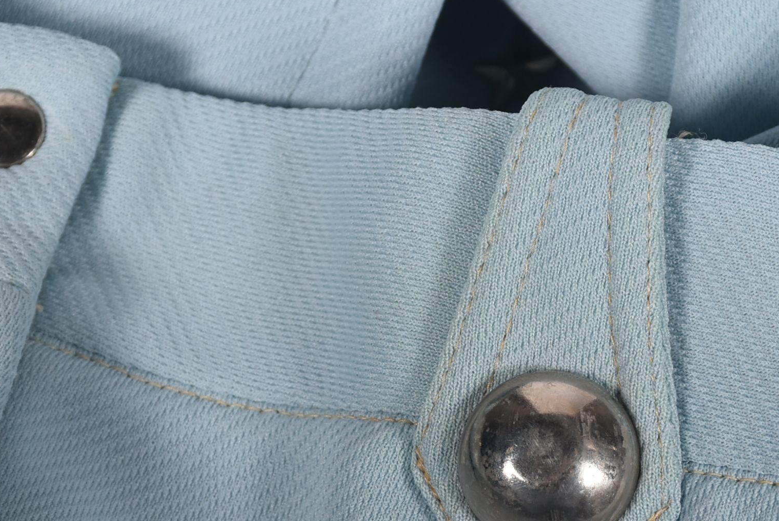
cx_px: 435
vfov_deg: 6.6
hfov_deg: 9.9
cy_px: 501
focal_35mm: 208
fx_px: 4505
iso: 200
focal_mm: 70
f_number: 10
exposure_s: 1/125
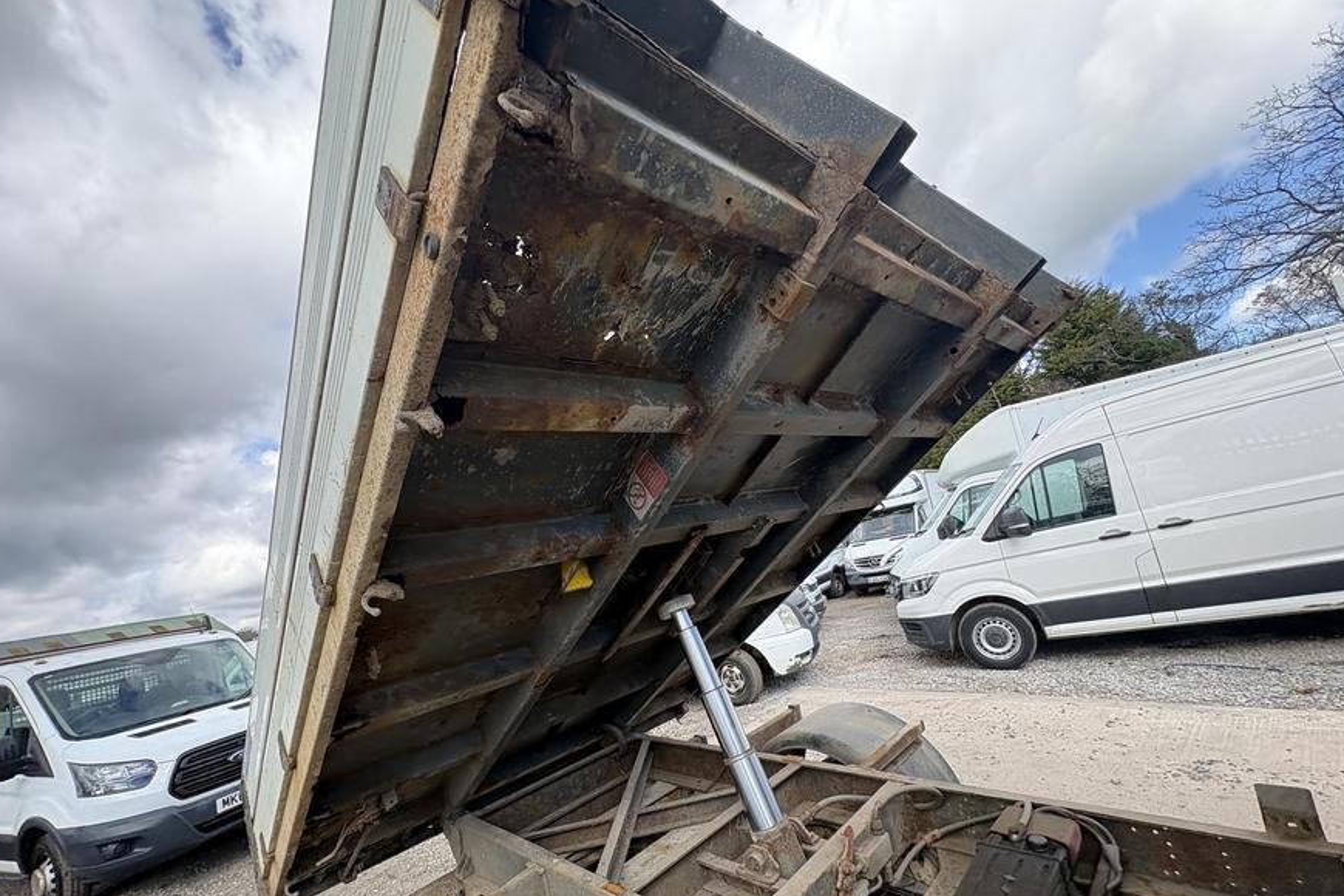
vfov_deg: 77.1
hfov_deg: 100.4
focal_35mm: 15
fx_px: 560
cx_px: 678
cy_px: 491
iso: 40
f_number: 2.2
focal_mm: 2.22
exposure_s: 1/263
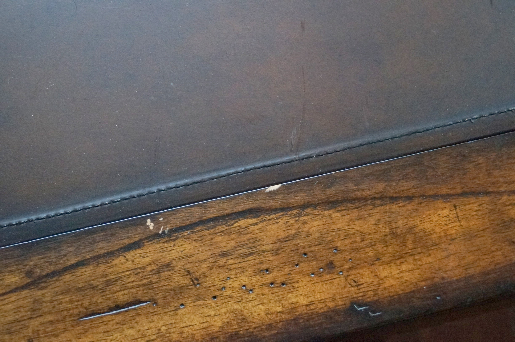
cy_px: 171
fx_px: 857
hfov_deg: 33.4
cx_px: 258
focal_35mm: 60
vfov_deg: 22.5
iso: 3200
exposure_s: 1/50
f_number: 5
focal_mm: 40
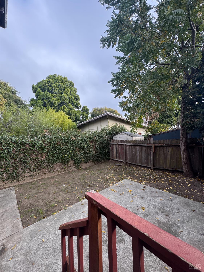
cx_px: 102
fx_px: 110
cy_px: 136
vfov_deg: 102.1
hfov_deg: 85.7
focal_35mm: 14
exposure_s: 1/282
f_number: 2.2
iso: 40
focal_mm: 2.22
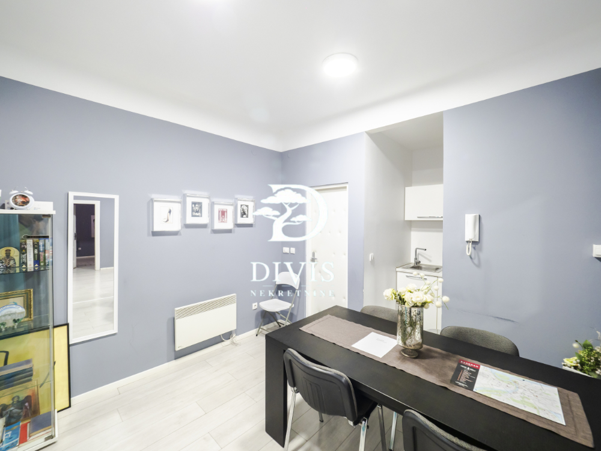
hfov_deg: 102.1
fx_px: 243
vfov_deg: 85.7
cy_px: 226
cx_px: 300
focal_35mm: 14
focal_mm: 7
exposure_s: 1/20
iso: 400
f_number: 4
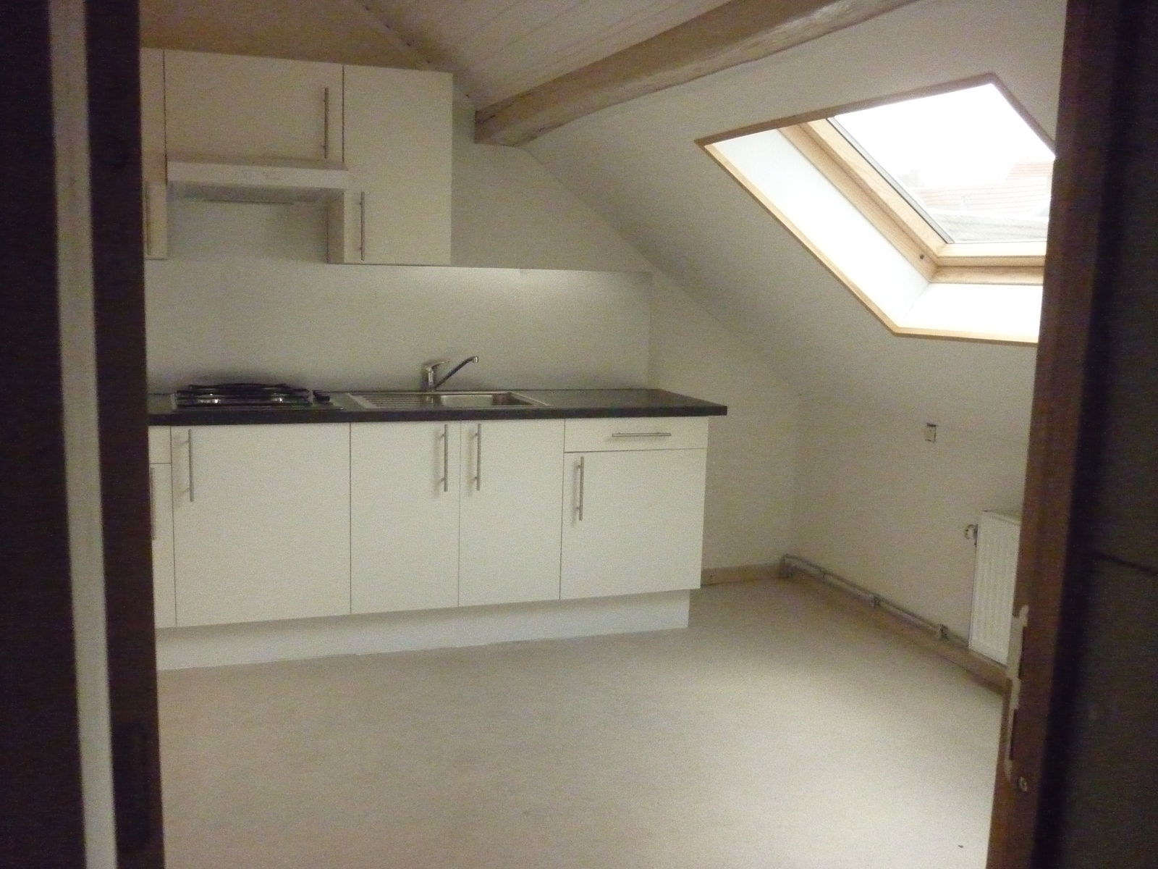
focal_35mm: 33
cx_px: 579
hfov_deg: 55.4
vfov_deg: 42.9
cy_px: 434
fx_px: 1104
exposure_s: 1/200
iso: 1600
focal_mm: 5.5
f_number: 8
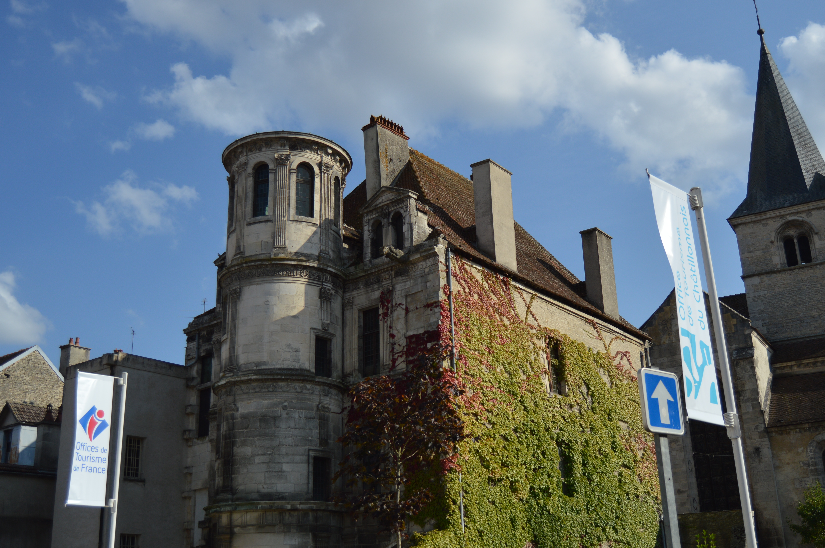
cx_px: 428
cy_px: 274
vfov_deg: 33.3
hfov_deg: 48.5
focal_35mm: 40
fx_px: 916
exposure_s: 1/2000
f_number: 3.5
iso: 100
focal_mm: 22
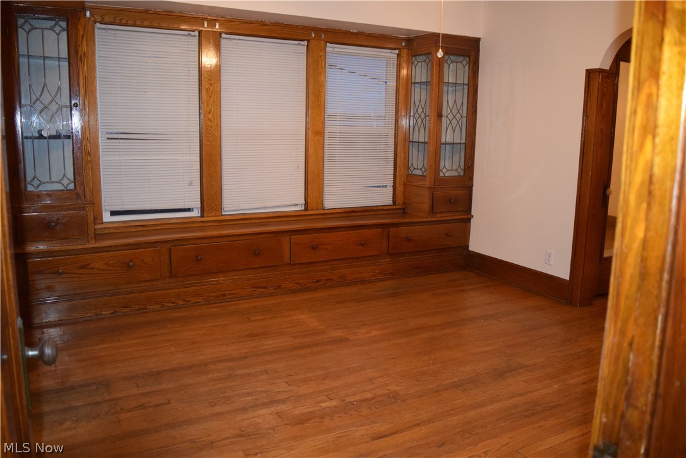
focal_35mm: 30
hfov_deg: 61.9
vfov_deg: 43.6
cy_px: 229
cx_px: 343
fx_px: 572
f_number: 3.5
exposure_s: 1/60
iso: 2200
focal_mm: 20
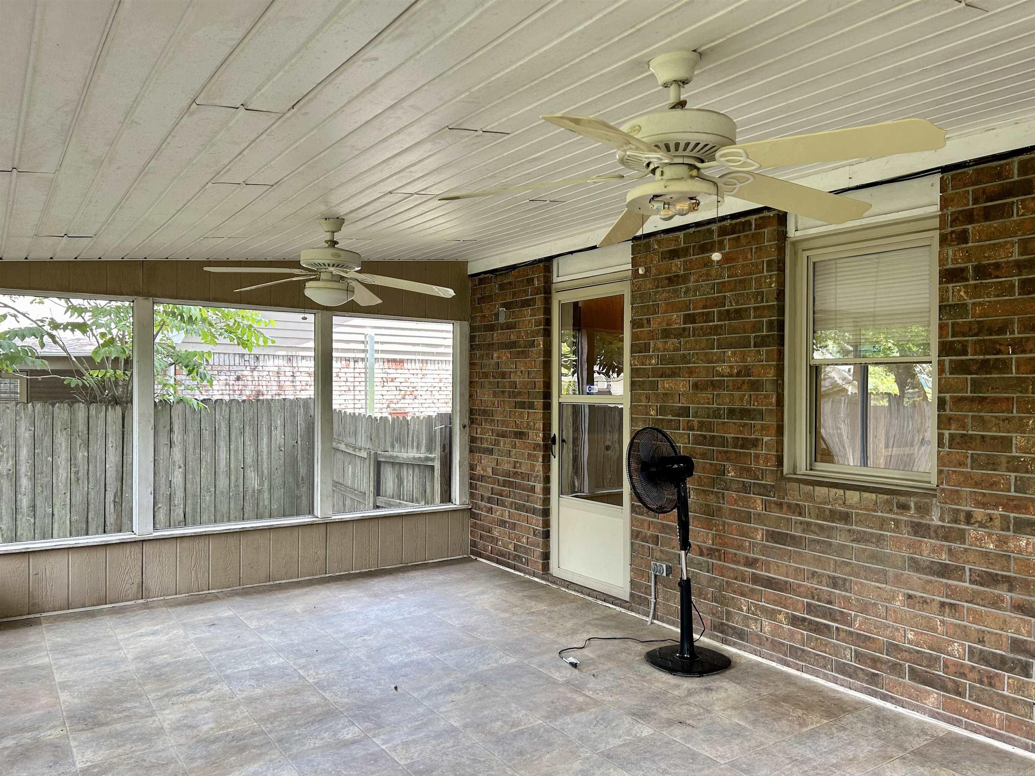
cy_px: 388
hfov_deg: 67.3
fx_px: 777
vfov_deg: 53.1
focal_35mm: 26
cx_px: 518
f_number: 1.5
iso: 80
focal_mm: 5.7
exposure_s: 1/121
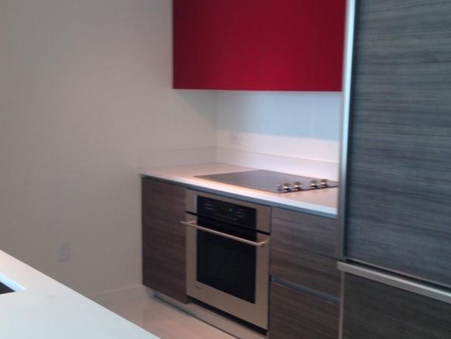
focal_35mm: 56
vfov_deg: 26.0
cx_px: 153
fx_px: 730
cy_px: 222
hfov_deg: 34.0
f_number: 2.4
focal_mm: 4.12
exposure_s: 1/24
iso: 50
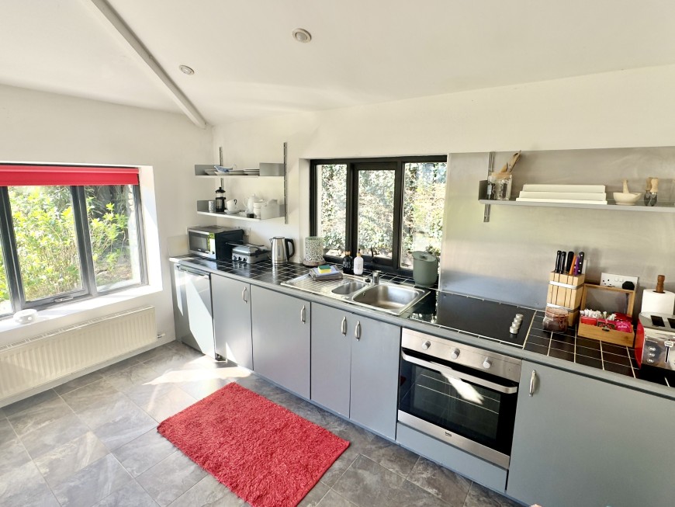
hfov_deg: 102.0
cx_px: 338
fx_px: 273
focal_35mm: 14
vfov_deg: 85.7
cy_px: 254
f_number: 2.2
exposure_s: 1/124
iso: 40
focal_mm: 2.22
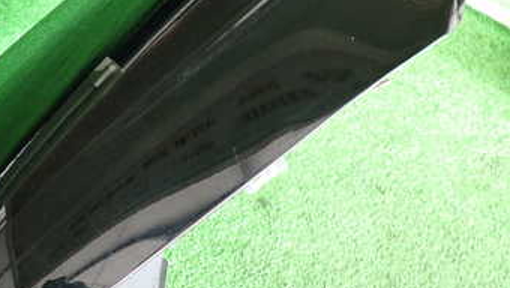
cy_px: 106
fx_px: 650
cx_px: 146
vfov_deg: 24.9
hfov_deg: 41.9
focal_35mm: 48
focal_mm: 4.5
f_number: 2
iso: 200
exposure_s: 1/60
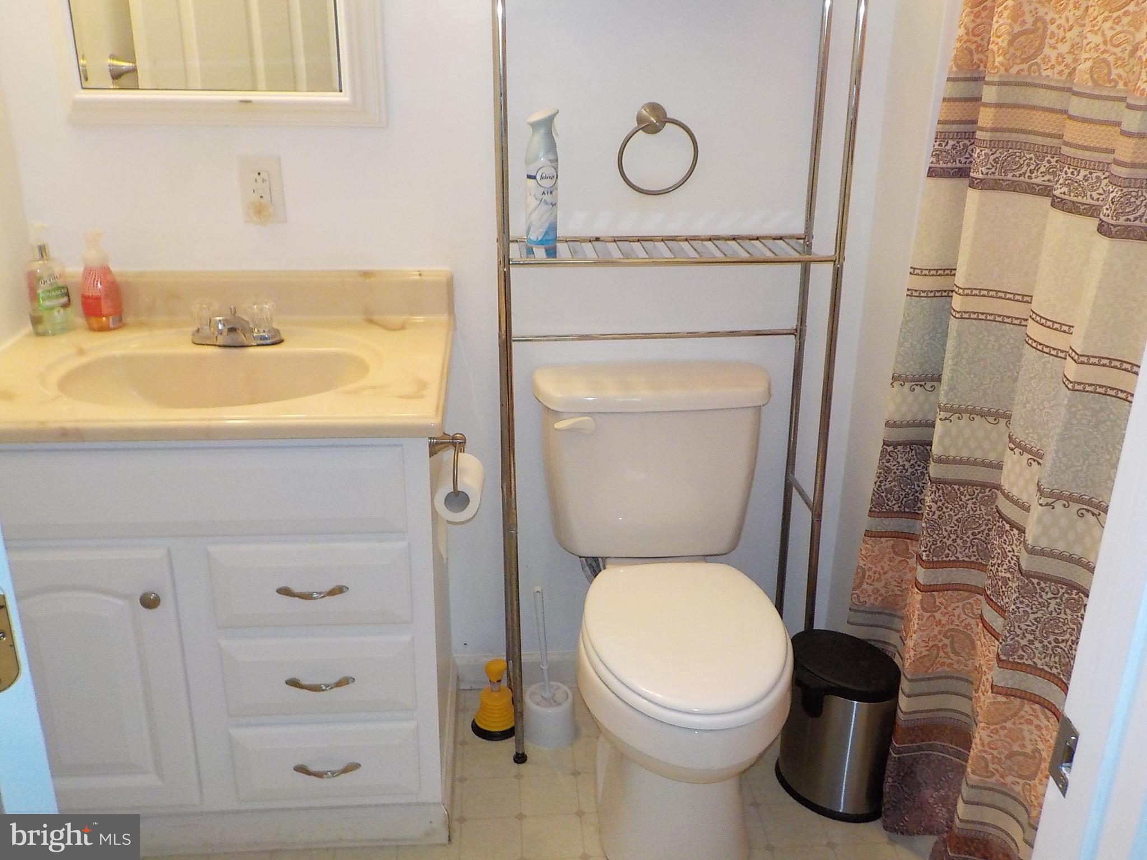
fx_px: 994
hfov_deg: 60.0
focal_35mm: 30
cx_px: 574
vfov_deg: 46.8
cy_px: 430
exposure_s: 1/30
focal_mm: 4.1
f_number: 3.3
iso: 360
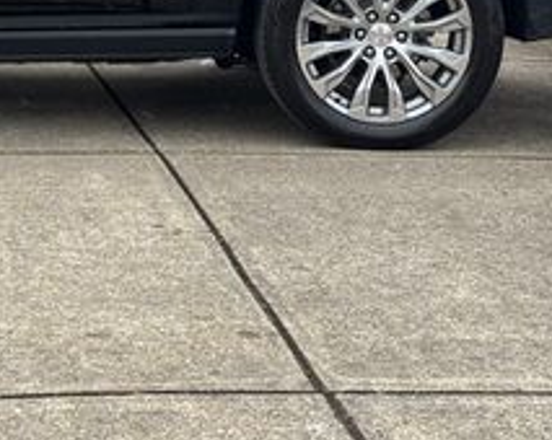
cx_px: -65
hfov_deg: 13.4
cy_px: -36
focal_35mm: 141
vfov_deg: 10.8
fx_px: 2301
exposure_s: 1/147
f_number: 1.78
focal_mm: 6.76
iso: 50
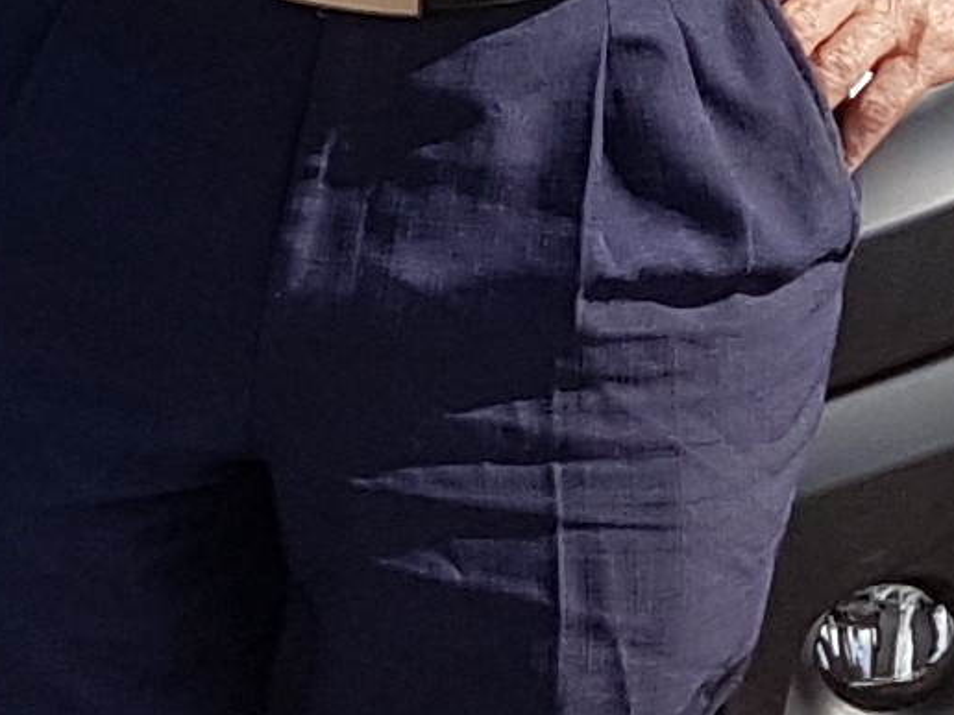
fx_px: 5595
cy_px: -286
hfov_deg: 9.2
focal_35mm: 203
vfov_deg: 7.2
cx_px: -911
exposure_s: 1/2160
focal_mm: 4.2
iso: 40
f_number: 1.7
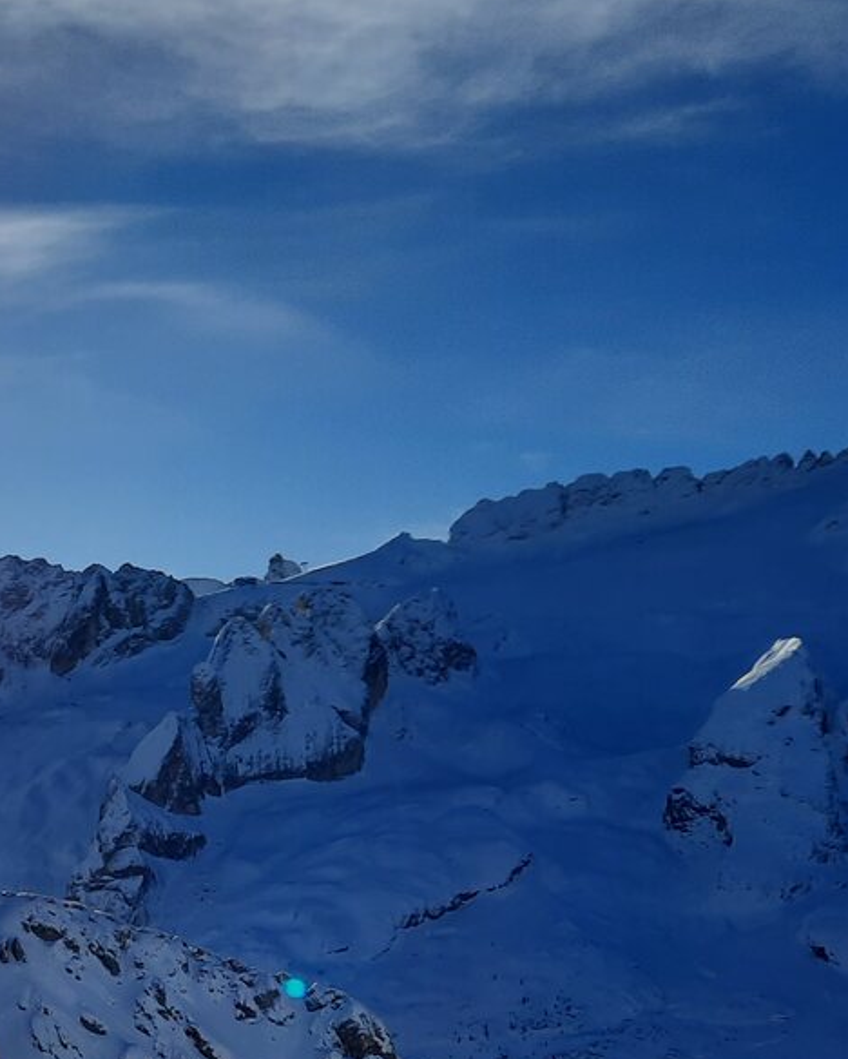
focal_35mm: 57
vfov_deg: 32.9
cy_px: 649
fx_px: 1786
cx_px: -55
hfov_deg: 25.1
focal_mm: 4.6
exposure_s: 1/3300
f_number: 2
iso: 32
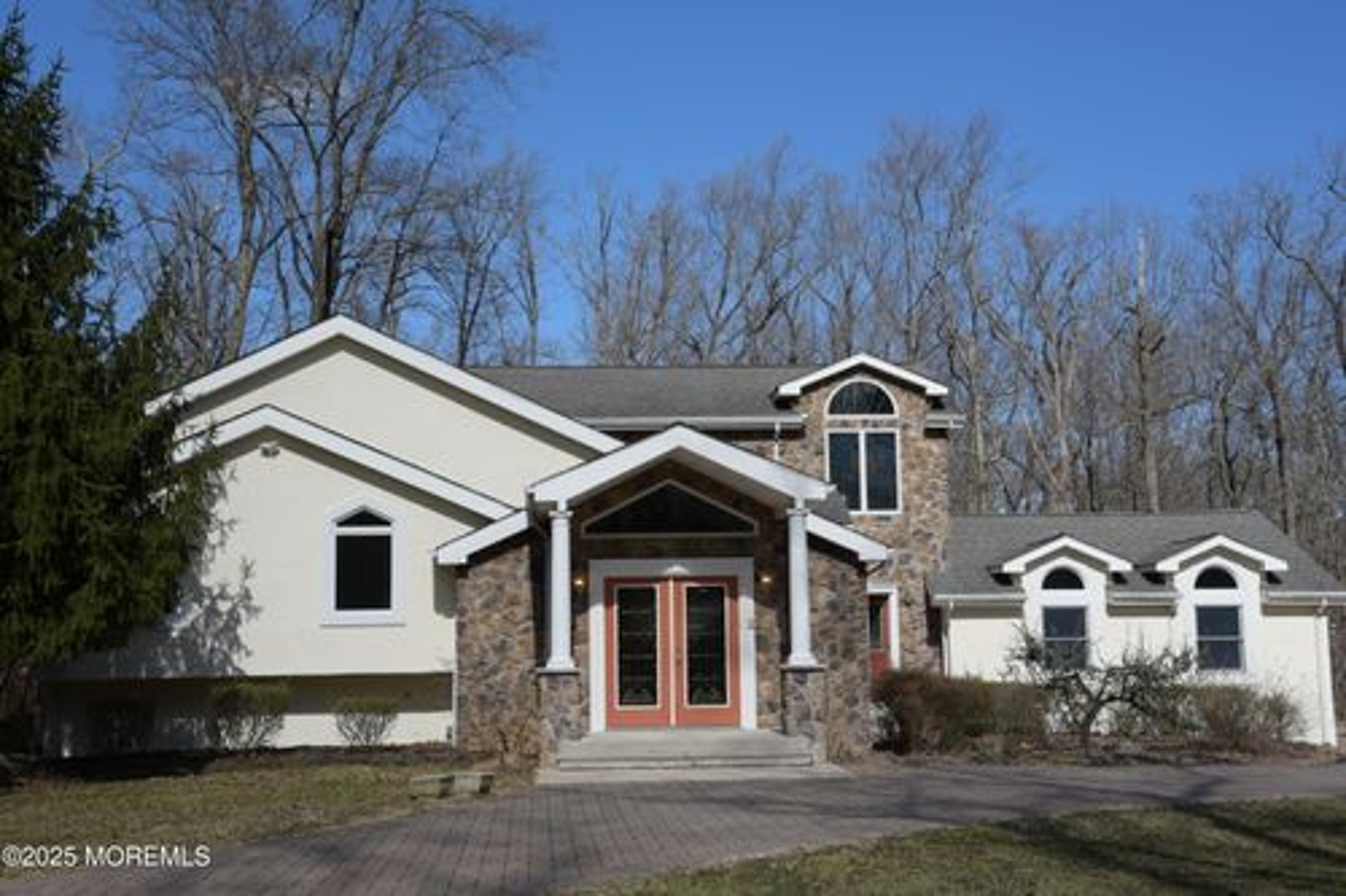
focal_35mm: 48
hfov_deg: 41.1
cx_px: 673
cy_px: 448
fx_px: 1794
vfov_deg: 28.1
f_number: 11
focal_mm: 48
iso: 200
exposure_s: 1/500
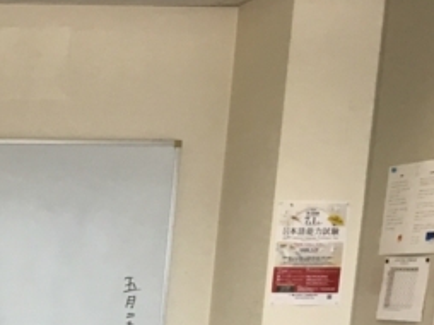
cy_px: 614
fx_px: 1466
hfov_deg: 14.6
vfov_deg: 11.6
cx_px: -366
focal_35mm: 117
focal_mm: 4.15
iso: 25
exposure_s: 1/40
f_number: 2.2
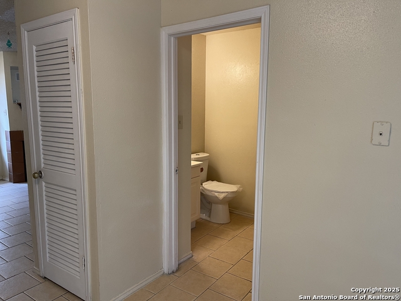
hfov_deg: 67.3
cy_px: 150
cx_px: 200
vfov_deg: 53.1
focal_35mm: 26
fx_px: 301
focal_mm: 5.1
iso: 160
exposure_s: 1/60
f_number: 1.6
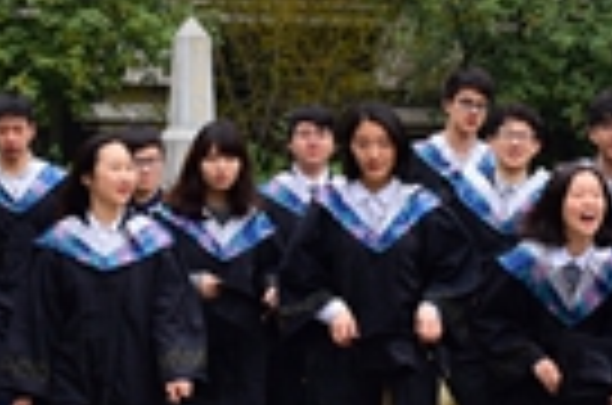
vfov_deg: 6.2
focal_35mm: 221
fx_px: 3748
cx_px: 369
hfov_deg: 9.3
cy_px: 58
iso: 500
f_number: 8
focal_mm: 50
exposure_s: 1/320
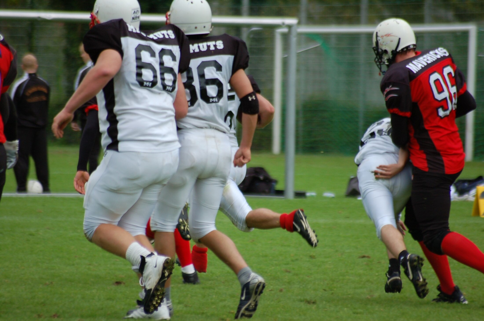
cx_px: 242
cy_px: 160
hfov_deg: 4.6
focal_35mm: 450
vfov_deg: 3.0
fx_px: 6039
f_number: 5.6
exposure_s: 1/640
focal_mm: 300
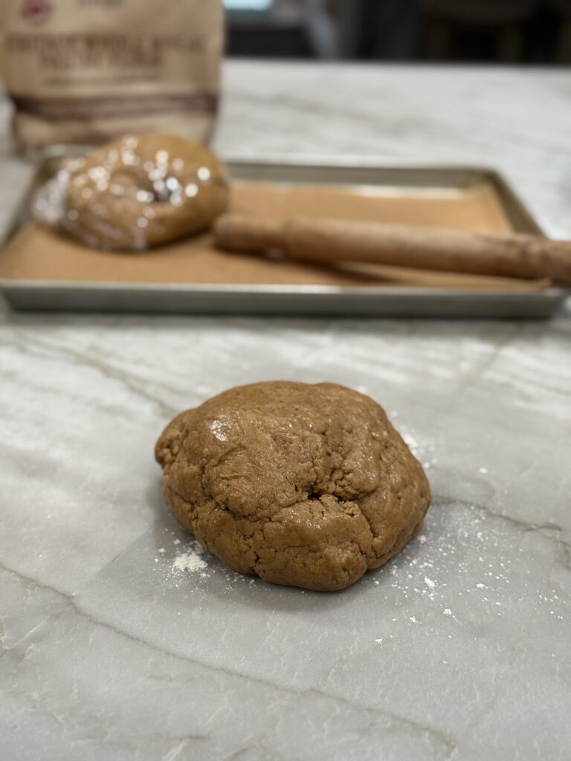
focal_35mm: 48
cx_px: 286
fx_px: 1056
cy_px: 380
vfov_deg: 39.7
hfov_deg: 30.3
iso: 250
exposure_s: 1/60
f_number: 1.78
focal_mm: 6.76
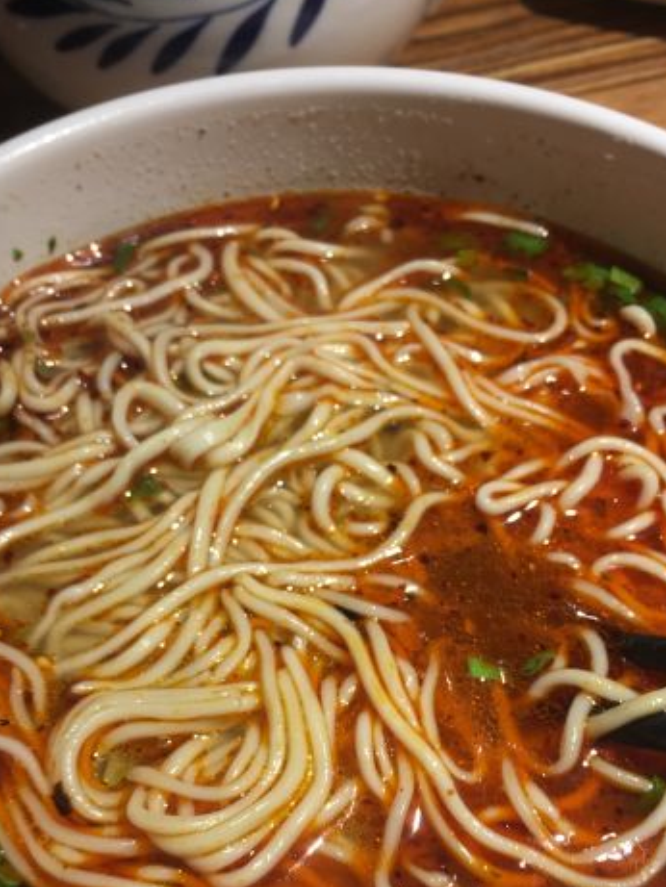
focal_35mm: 44
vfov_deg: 42.4
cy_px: 585
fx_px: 1128
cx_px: 299
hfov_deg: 32.9
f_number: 2.2
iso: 25
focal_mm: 4.15
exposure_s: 1/50
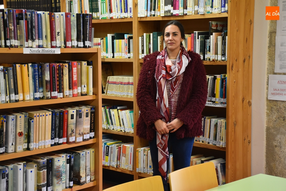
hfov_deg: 29.8
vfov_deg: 20.2
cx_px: 143
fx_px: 537
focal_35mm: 68
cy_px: 96
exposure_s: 1/60
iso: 1100
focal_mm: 45
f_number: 4.5
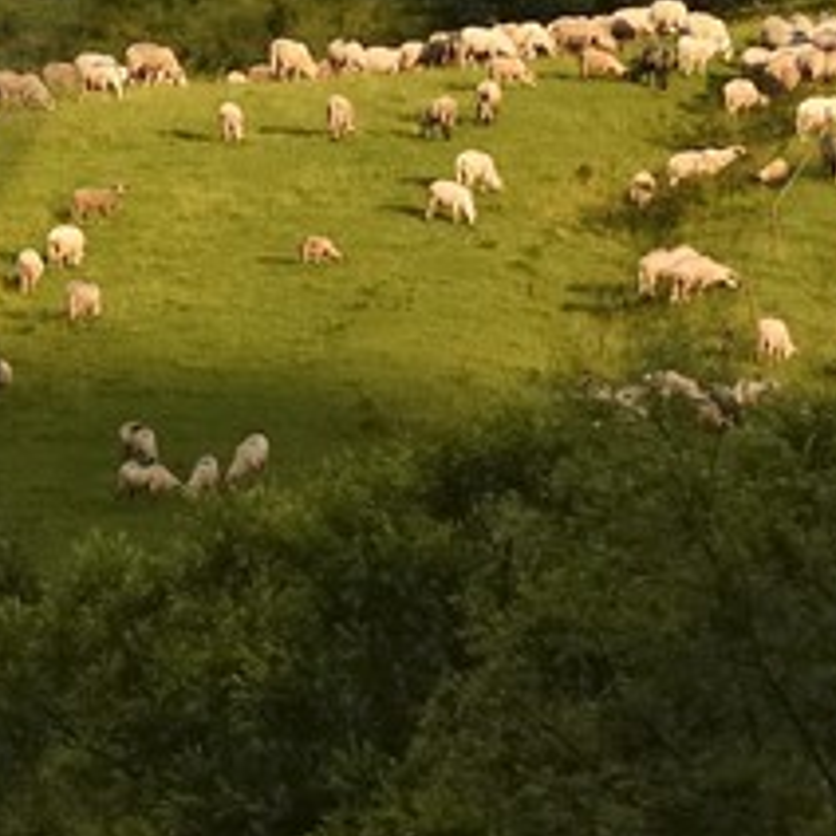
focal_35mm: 1282
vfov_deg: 1.4
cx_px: -1376
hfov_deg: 1.4
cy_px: -714
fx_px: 35029
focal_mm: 200
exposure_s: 1/200
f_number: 5.6
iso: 800
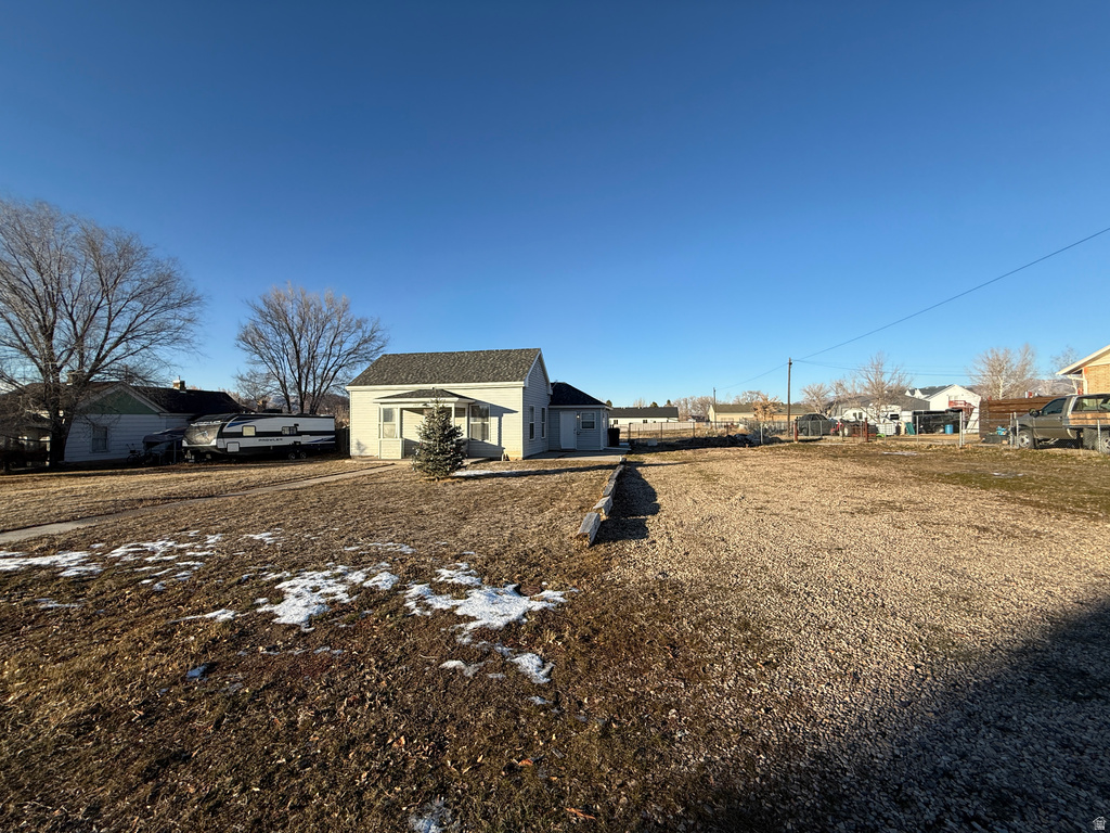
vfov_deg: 85.7
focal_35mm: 14
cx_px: 555
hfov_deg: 102.1
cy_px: 416
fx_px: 449
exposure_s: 1/1572
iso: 50
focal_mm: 2.22
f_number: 2.2
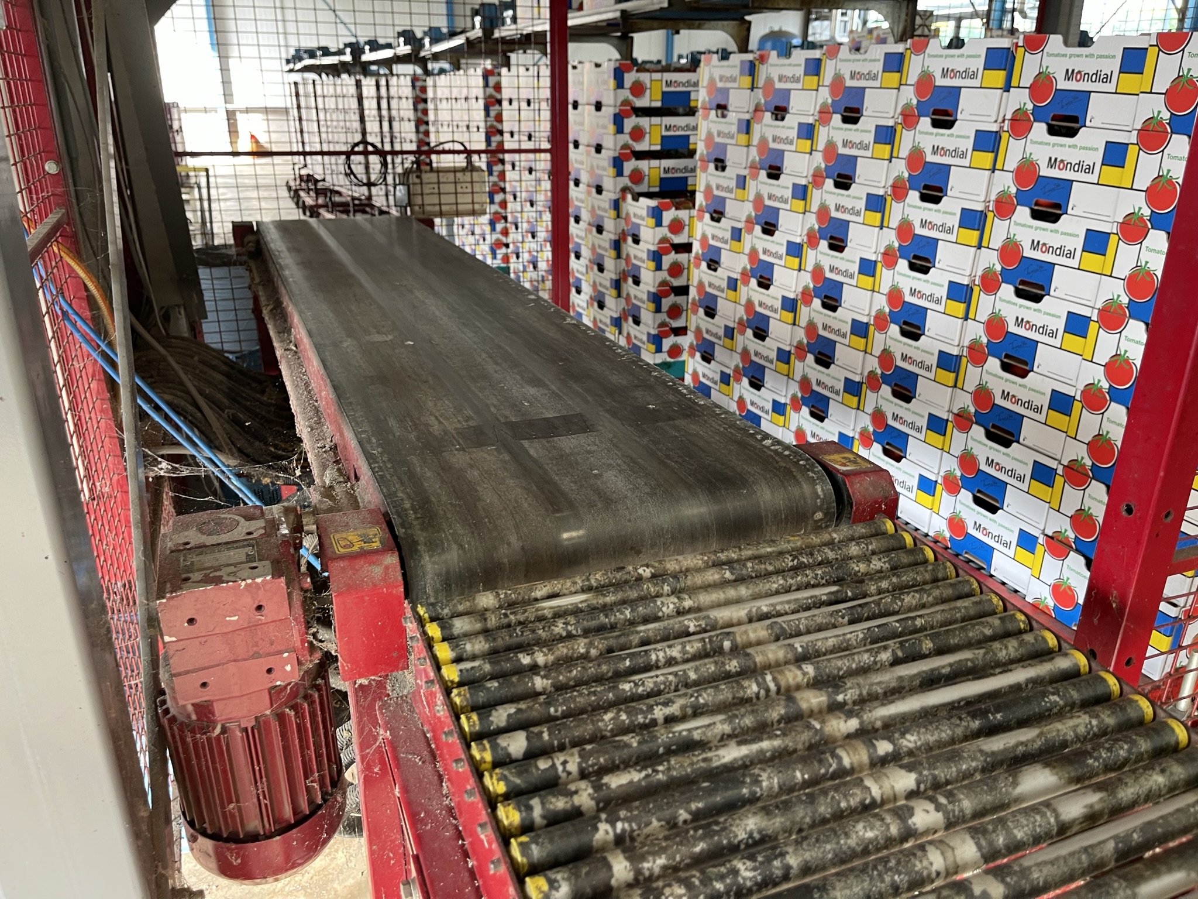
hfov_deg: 67.3
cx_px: 599
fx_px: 900
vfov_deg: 53.1
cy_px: 450
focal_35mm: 26
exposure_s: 1/50
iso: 100
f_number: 1.6
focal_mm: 5.1
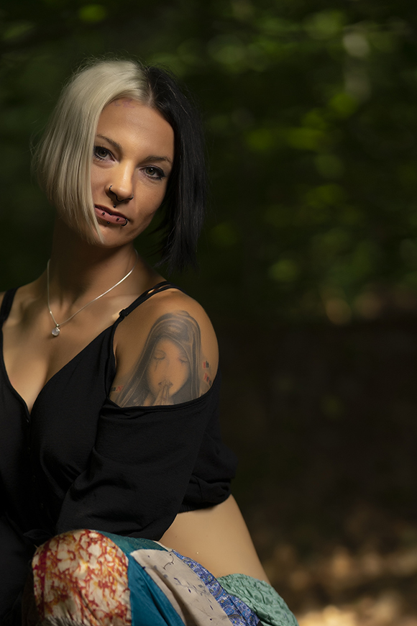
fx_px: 3353
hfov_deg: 7.1
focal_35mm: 193
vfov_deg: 10.6
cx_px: 106
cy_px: 575
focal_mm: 105
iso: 100
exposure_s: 1/1600
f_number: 1.4
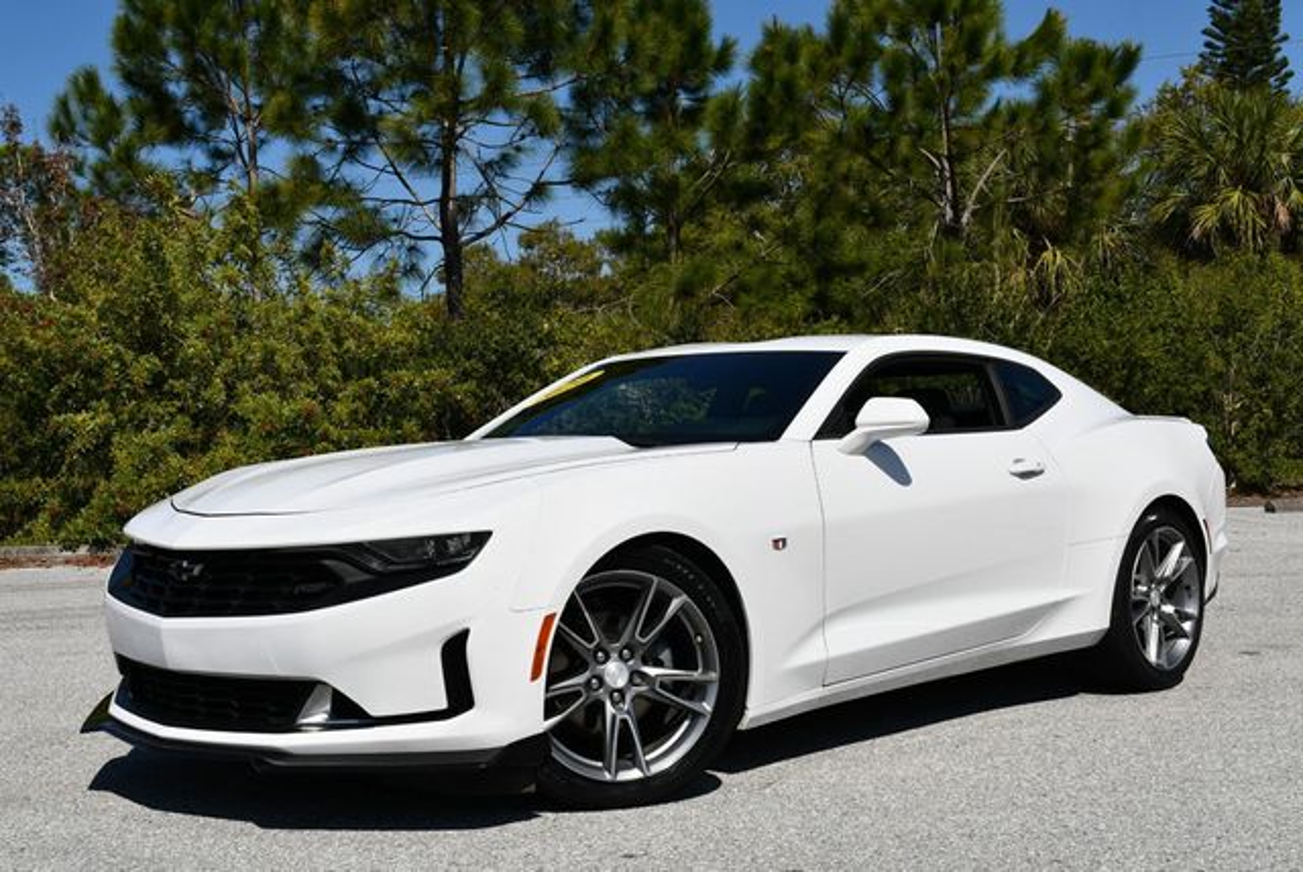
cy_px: 436
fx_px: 1739
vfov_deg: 28.1
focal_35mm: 48
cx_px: 652
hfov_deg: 41.1
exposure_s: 1/400
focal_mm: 24
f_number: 10
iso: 100
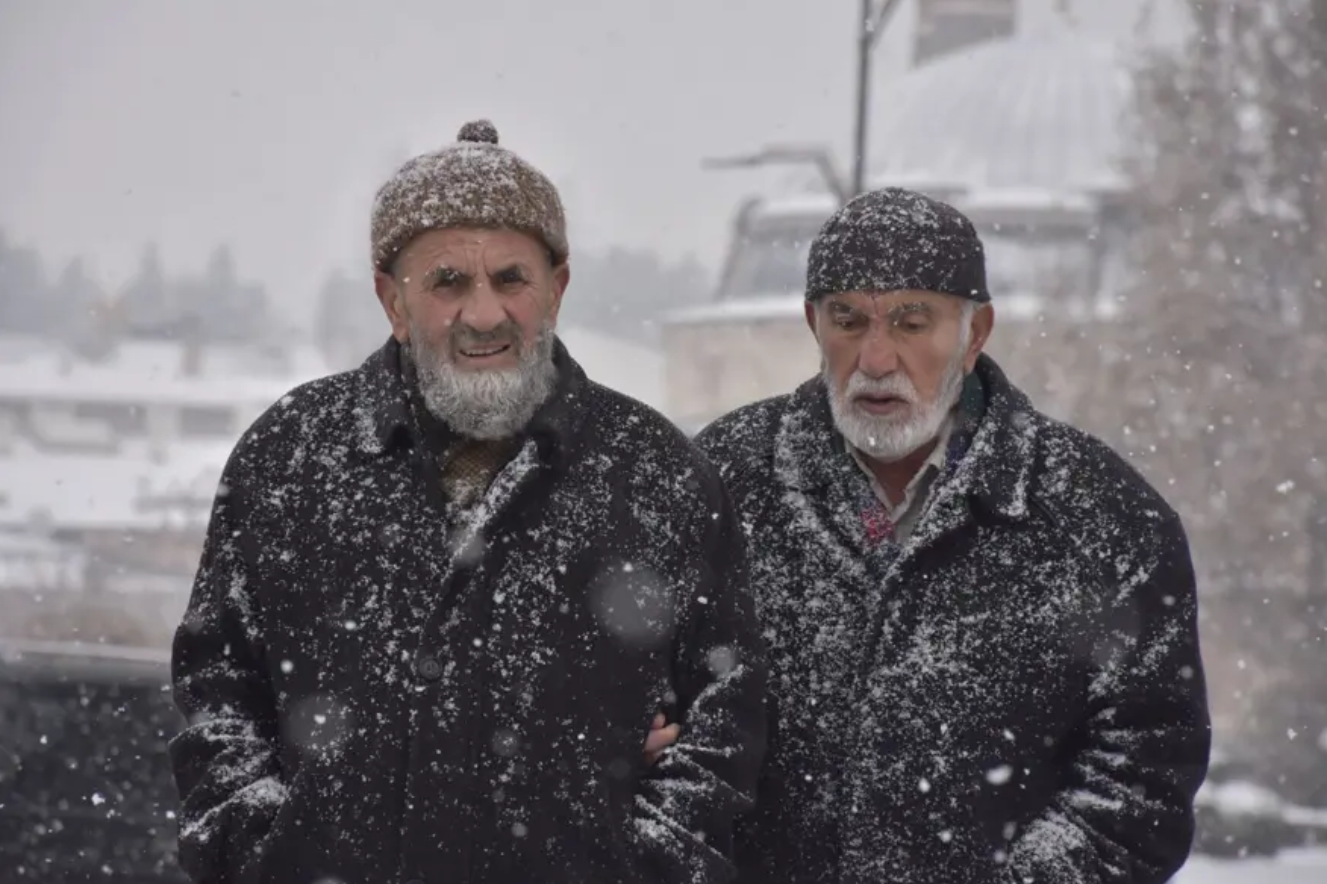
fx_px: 7777
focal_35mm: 211
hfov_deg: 9.8
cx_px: 662
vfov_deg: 6.5
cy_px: 442
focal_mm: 140
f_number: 7.1
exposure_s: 1/800
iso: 800
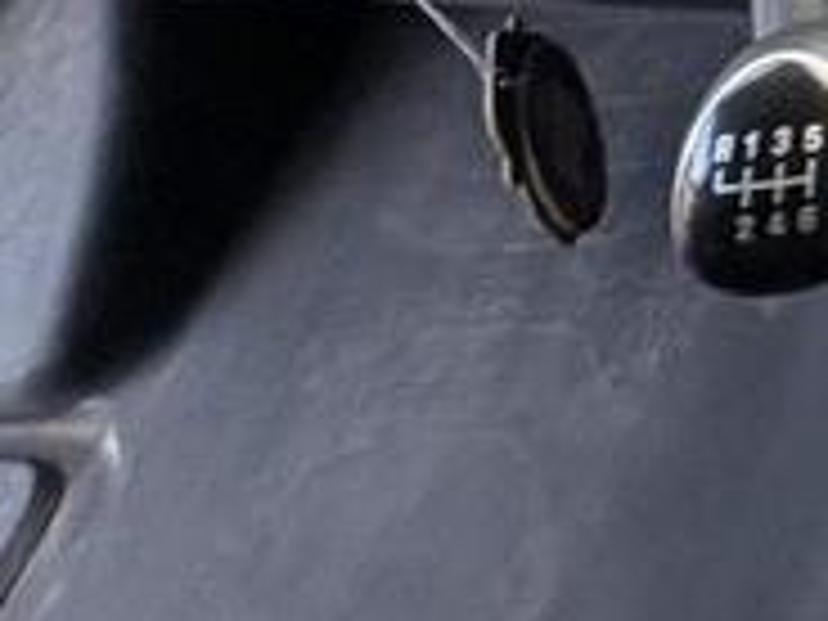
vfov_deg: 14.3
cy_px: -878
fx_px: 1627
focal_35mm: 68
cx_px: 1656
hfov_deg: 18.5
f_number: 2.2
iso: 200
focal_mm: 2.22
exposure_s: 1/92
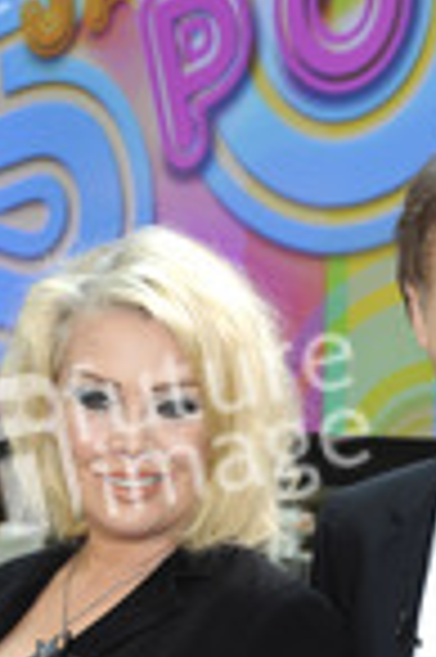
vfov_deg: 13.4
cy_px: 666
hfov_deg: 9.1
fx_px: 2749
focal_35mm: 151
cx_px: 270
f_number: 5.6
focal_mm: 55
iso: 800
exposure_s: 1/100
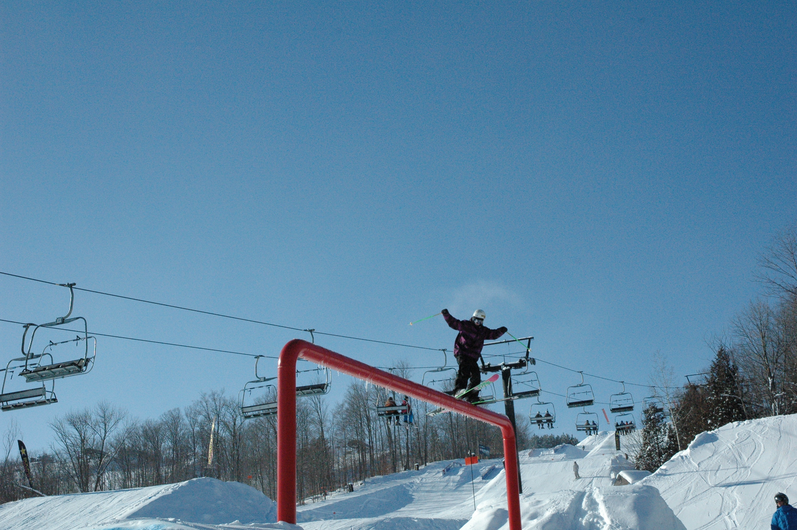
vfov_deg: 28.9
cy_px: 265
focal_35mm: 46
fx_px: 1029
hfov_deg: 42.4
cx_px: 398
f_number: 11
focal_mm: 31
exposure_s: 1/3200
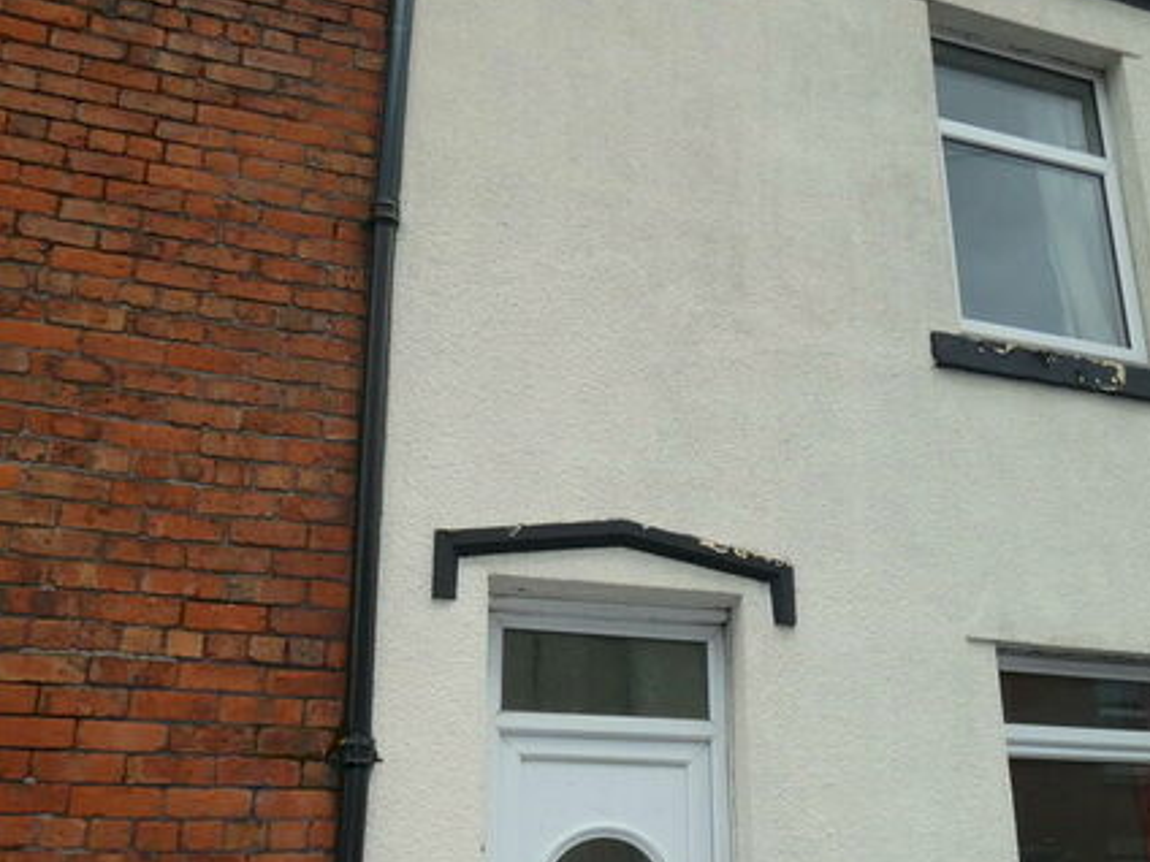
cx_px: 686
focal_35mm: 33
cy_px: 609
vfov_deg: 42.1
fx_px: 1096
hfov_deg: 55.0
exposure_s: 1/800
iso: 80
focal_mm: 3.6
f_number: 3.2
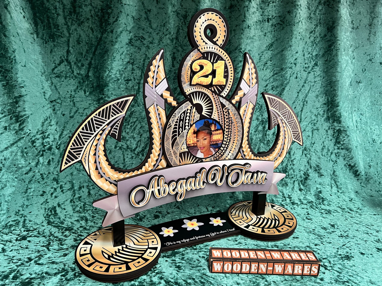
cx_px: 191
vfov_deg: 53.1
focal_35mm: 26
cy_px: 143
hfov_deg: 67.3
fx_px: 287
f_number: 1.5
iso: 250
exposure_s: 1/60
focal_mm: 5.7
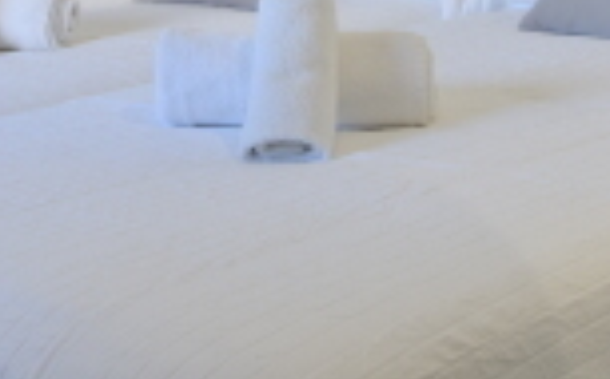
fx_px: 1361
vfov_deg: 14.4
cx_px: 167
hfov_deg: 25.0
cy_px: -249
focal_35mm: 82
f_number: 9
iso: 100
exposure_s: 1/5
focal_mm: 16
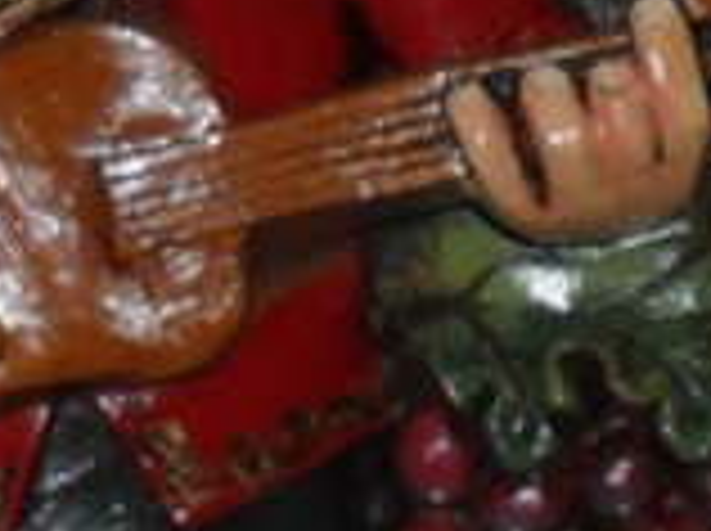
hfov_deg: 10.7
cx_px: 1336
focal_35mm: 171
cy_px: -472
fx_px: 3507
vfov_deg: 8.3
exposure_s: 1/45
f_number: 8.9
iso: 100
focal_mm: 4.9
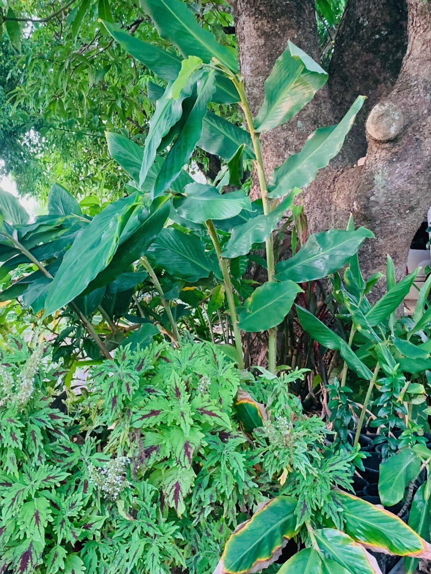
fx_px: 780
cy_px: 188
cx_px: 147
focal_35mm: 47
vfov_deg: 39.9
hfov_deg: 30.7
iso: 400
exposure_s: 1/44
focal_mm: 4.25
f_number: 1.8
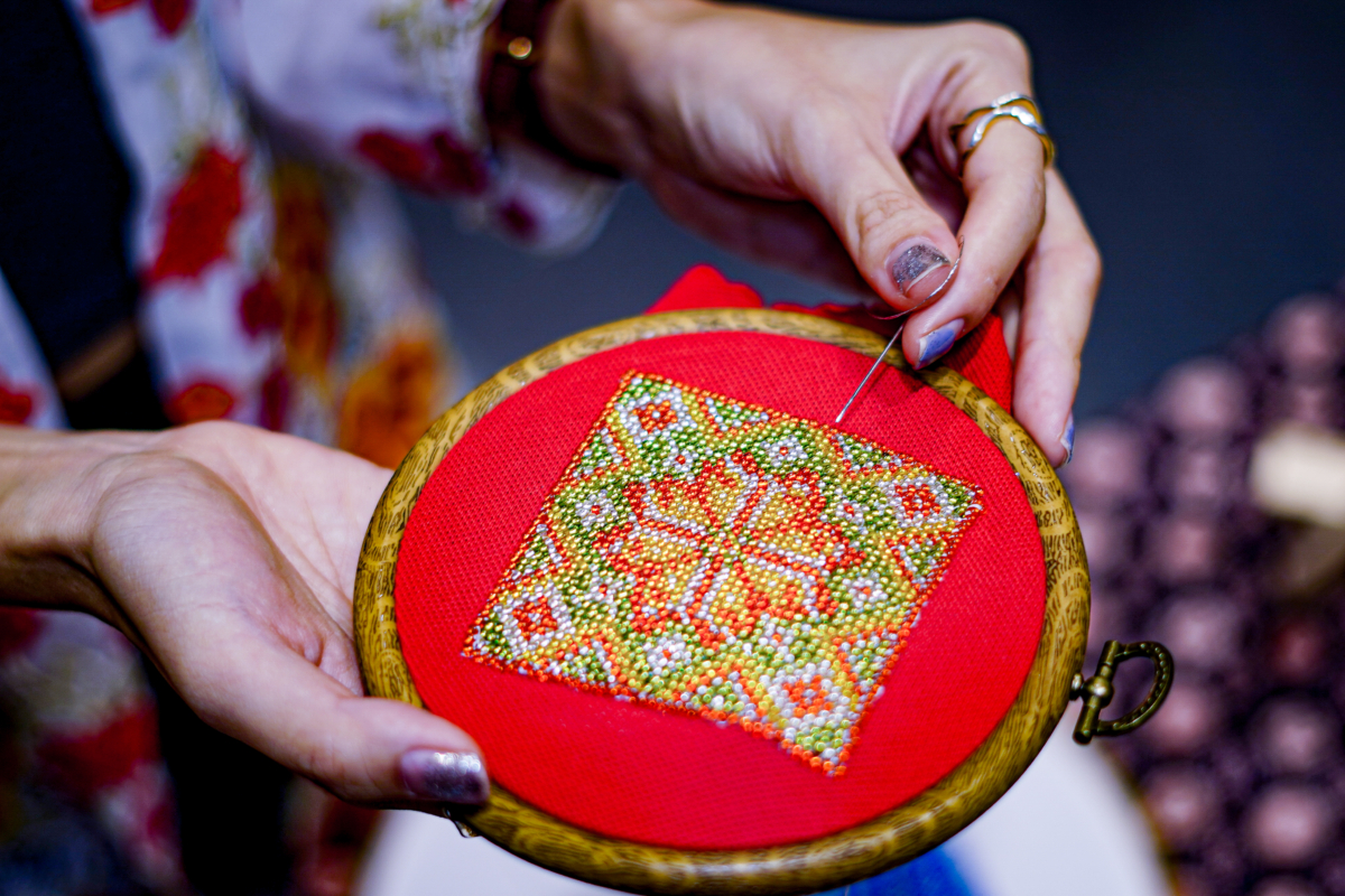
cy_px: 448
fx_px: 2802
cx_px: 672
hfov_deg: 27.0
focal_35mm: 75
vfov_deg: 18.2
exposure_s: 1/80
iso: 100
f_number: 1.8
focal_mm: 50
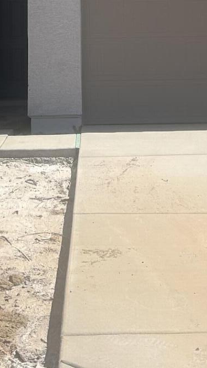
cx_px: 100
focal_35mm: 85
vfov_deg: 23.4
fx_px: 829
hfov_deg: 14.2
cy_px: -45
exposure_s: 1/5587
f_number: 1.5
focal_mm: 5.7
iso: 50
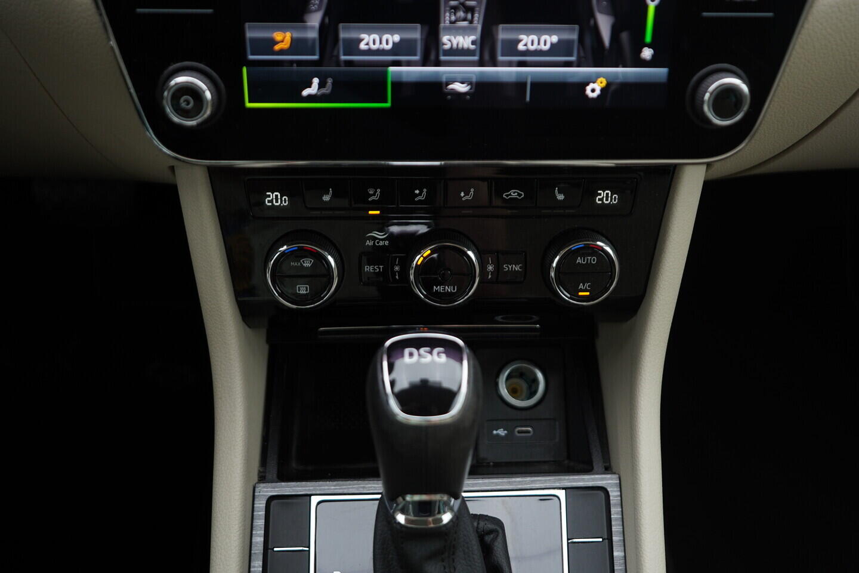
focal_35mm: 36
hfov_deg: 53.1
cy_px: 286
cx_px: 430
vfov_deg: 36.9
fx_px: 859
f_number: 3.2
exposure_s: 1/50
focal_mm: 24
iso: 125
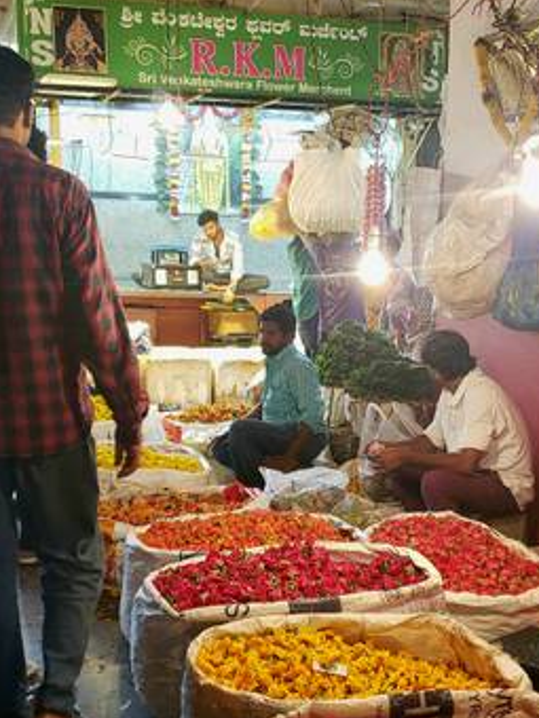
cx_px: 334
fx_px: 1017
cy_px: 454
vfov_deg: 38.6
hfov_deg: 29.6
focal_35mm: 49
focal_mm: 4.3
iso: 160
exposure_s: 1/50
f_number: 1.5
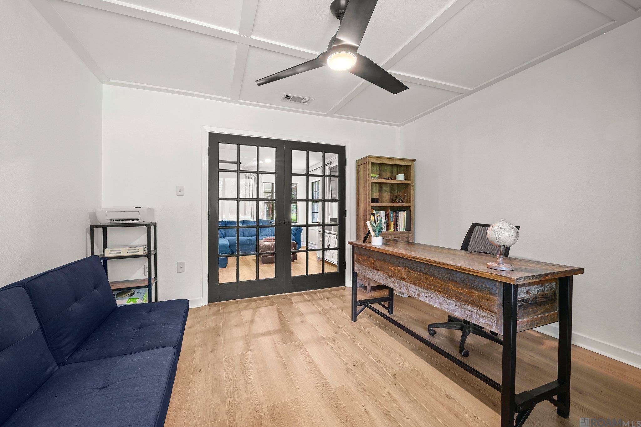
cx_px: 320
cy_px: 214
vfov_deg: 81.1
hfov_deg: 104.3
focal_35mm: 14
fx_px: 249
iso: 200
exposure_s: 2
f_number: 10
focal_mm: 14
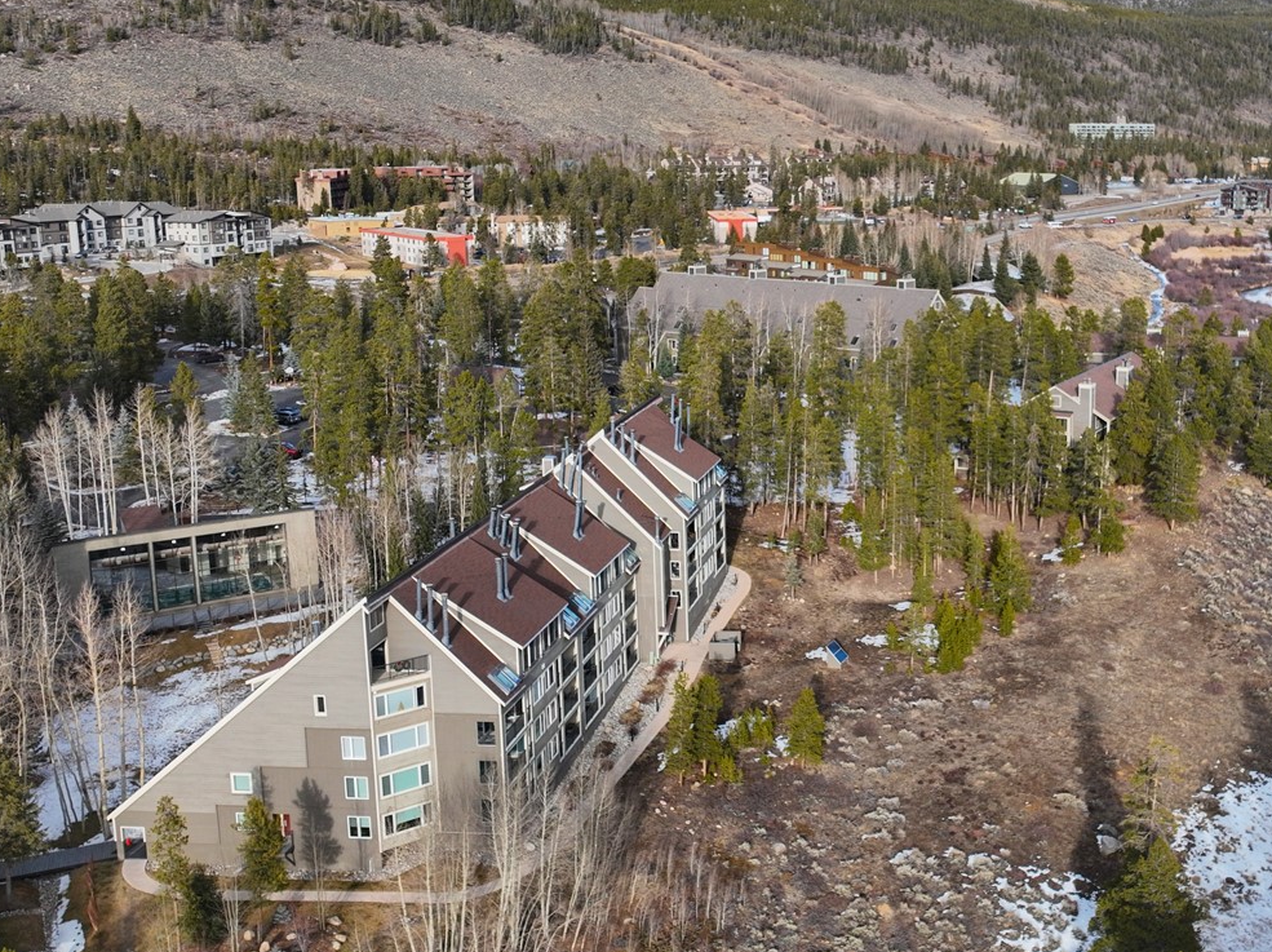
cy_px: 402
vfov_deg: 36.7
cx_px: 938
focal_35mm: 39
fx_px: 1432
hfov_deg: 46.4
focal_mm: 12.29
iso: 150
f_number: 2.8
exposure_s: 1/1250
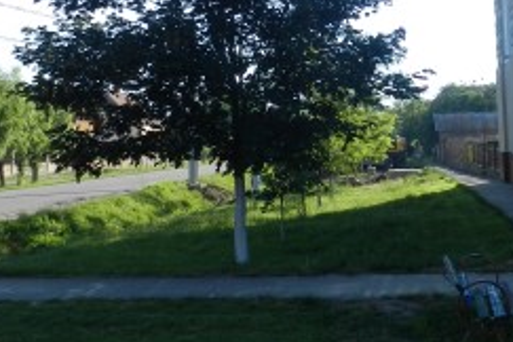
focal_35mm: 63
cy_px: 80
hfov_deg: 31.7
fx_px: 898
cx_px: 323
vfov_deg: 21.4
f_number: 3.4
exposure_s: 1/800
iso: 160
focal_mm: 4
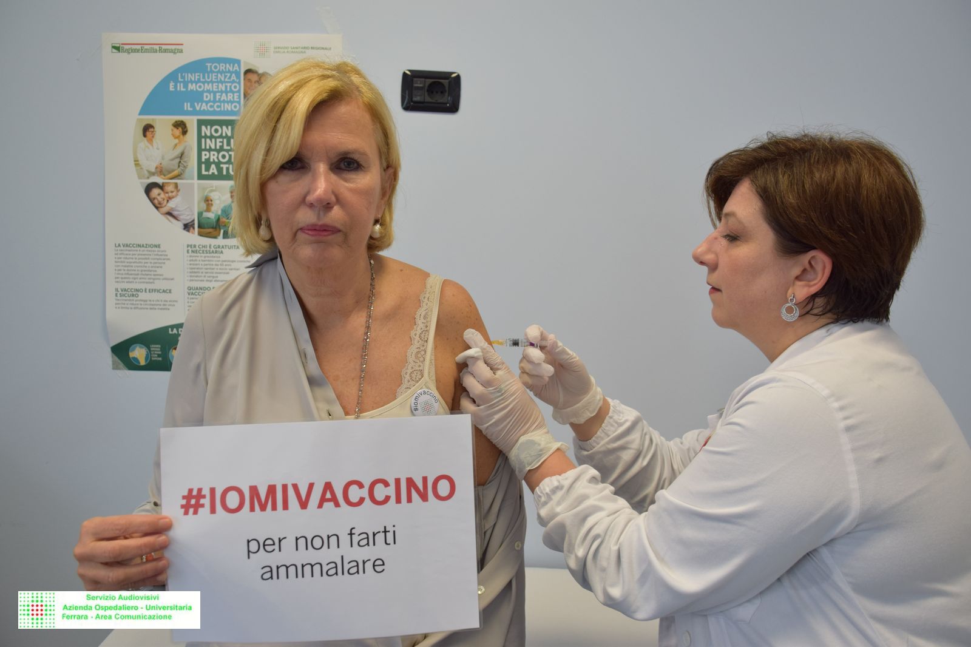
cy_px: 324
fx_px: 809
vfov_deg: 43.6
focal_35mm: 30
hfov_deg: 61.9
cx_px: 486
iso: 400
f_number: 5
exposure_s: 1/100
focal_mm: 20
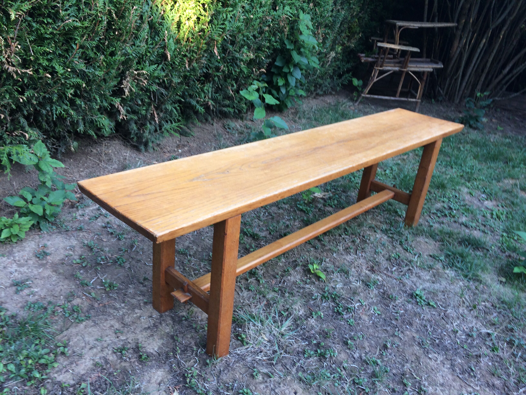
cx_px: 263
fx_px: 441
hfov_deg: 61.7
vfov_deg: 48.2
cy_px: 198
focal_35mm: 29
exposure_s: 1/100
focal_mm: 4.15
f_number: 2.2
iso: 64
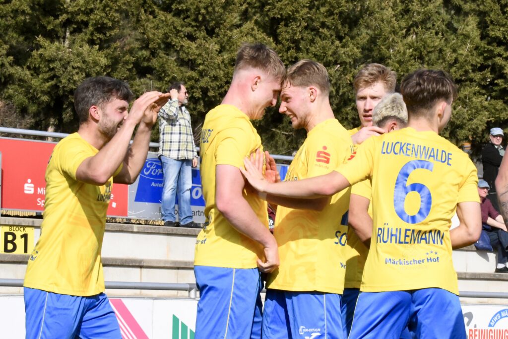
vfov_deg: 17.1
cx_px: 254
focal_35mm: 80
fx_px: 1129
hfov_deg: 25.4
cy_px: 170
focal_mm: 80
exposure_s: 1/1600
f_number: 25
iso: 8000
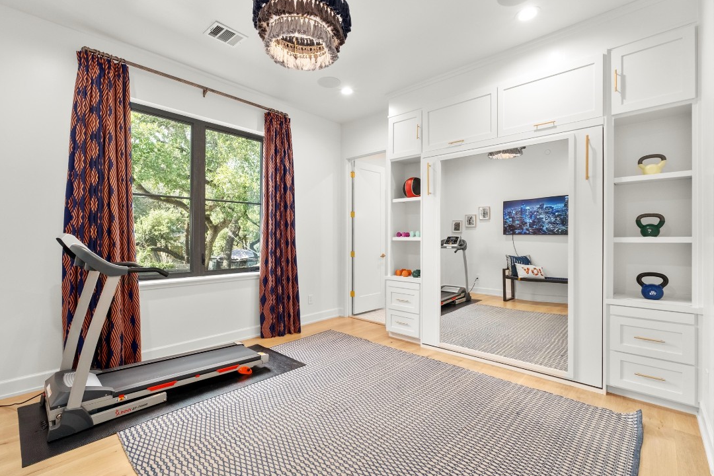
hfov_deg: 96.7
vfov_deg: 73.7
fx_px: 317
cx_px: 348
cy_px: 245
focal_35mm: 16
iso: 400
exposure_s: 1/1.43
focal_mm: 10
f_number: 8
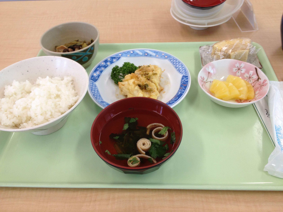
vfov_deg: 40.7
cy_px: 106
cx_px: 142
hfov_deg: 52.6
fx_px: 286
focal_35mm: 35
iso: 80
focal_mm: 4.28
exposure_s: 1/60
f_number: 2.4
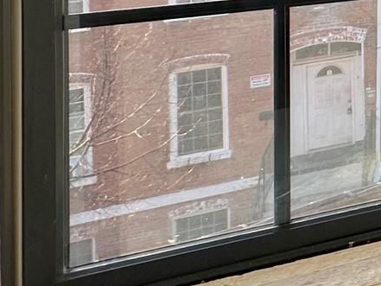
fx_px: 716
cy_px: -178
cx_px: 789
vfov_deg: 19.0
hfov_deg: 18.1
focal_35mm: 65
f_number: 2.2
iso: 40
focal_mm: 2.22
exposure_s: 1/237
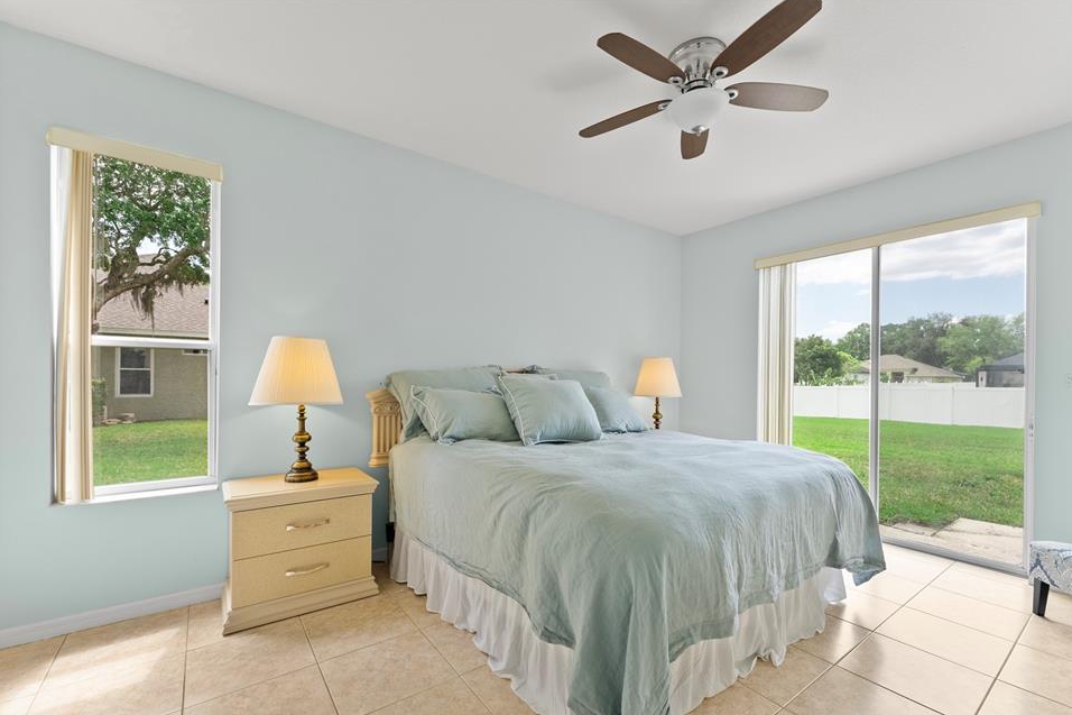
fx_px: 447
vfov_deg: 77.2
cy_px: 380
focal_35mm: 15
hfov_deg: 100.4
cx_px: 555
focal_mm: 14
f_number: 7.1
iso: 250
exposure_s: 1/15
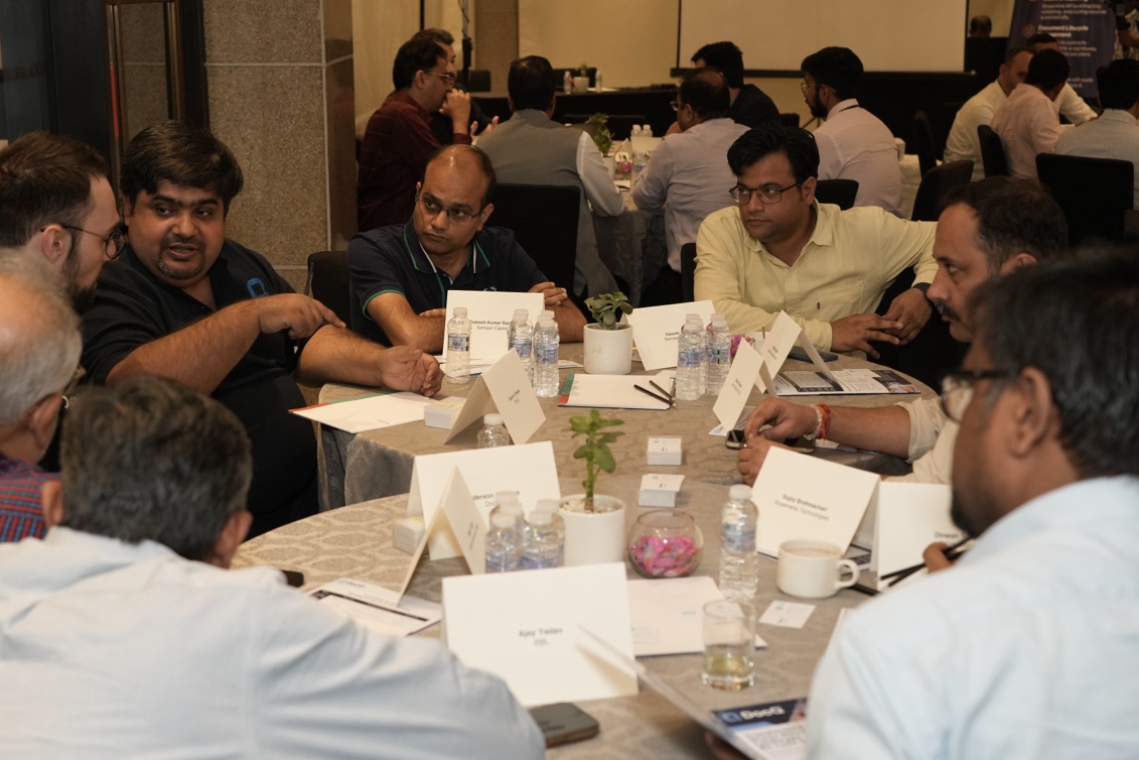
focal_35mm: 52
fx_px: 1645
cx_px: 555
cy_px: 369
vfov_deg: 26.0
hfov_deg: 38.2
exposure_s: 1/125
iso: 2000
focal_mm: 49
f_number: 5
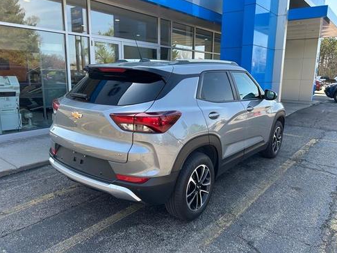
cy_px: 122
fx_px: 263
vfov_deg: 51.4
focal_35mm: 27
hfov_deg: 65.3
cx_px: 173
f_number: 1.5
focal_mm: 5.7
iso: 50
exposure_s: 1/493
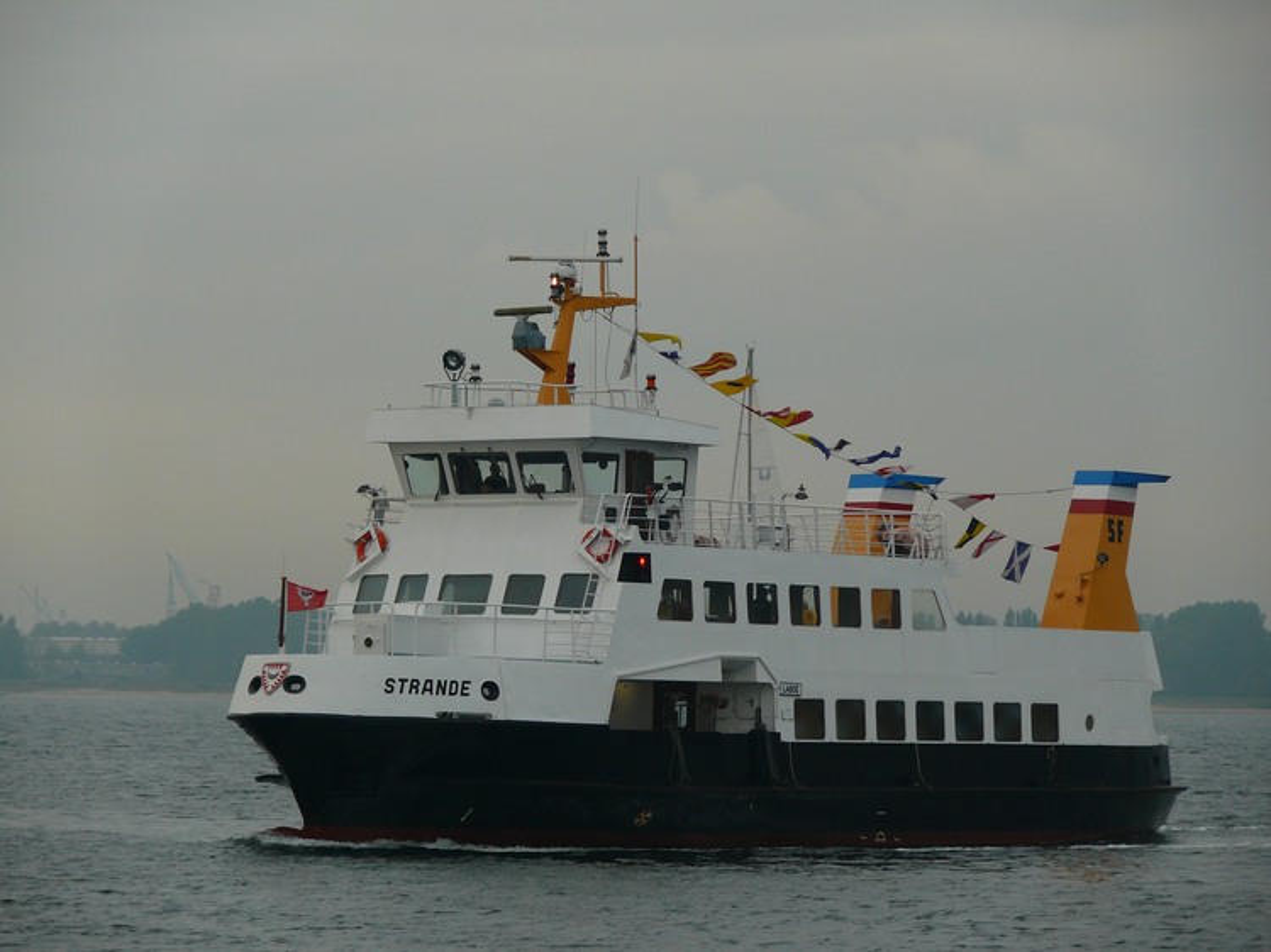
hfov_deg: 9.9
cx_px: 636
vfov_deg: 7.4
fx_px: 7341
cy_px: 476
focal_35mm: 200
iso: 100
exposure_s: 1/100
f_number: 3.6
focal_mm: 42.3
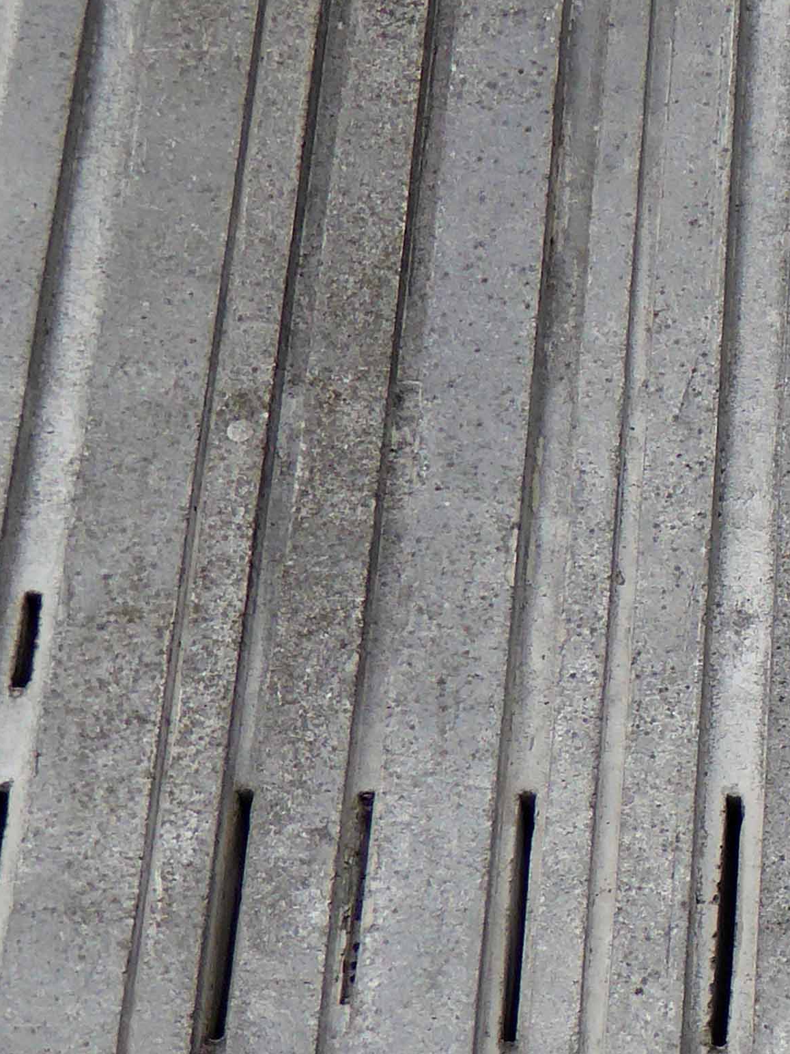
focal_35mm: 92
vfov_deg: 21.3
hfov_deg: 15.1
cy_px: 443
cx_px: 1099
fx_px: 2800
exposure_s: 1/200
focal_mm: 5
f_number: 3.5
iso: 100
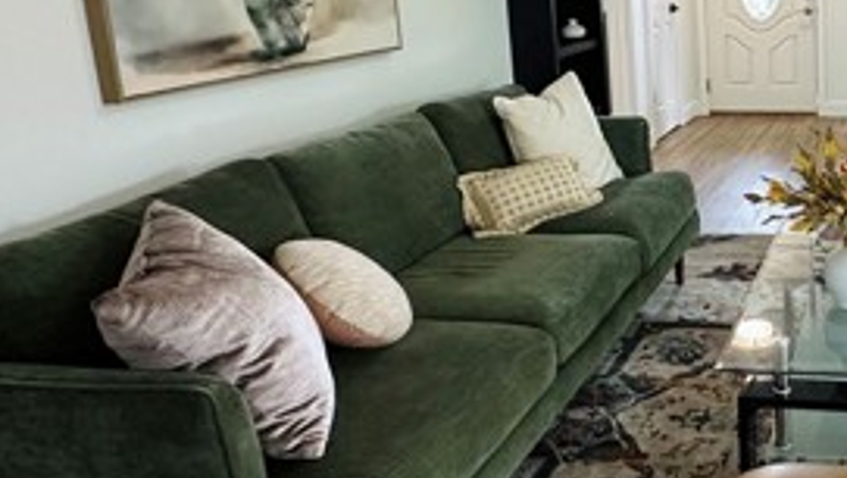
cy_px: 100
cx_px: 838
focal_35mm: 36
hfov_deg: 46.7
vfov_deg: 32.1
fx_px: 809
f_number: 2.2
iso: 400
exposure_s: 1/60
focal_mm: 2.22
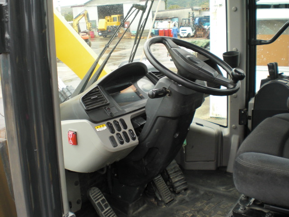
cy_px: 108
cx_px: 144
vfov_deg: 37.7
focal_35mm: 38
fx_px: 317
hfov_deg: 49.0
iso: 100
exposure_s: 1/125
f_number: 3.1
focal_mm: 6.3
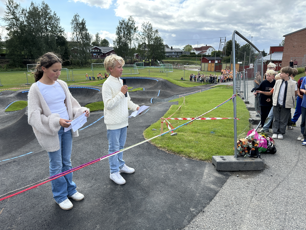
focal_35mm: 24
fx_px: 212
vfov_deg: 56.8
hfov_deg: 71.6
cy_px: 115
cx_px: 153
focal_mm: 6.86
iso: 80
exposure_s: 1/1916
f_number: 1.78
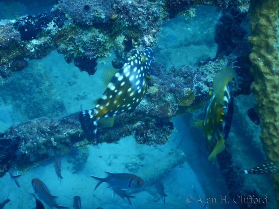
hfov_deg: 29.0
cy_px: 104
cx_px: 140
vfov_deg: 21.9
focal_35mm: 67
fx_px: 540
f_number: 4.5
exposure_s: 1/80
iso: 125
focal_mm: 12
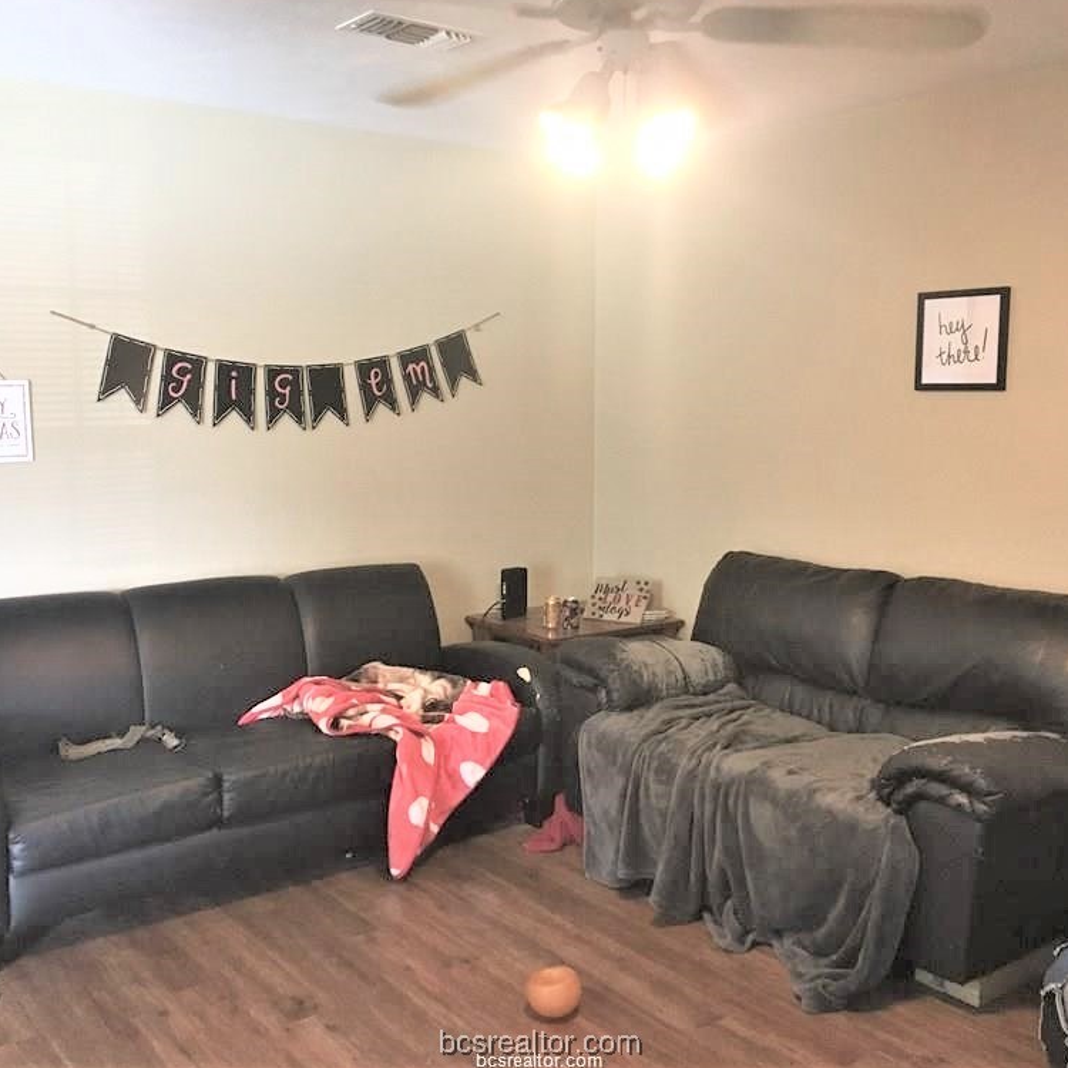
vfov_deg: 47.2
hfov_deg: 47.2
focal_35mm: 35
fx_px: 1222
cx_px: 540
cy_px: 527
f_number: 2.2
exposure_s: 1/30
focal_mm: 4.15
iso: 160
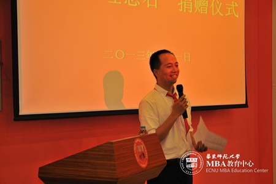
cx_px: 138
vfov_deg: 16.2
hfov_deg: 24.2
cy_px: 92
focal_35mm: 84
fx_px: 643
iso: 400
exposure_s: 1/30
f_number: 4.5
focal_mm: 56
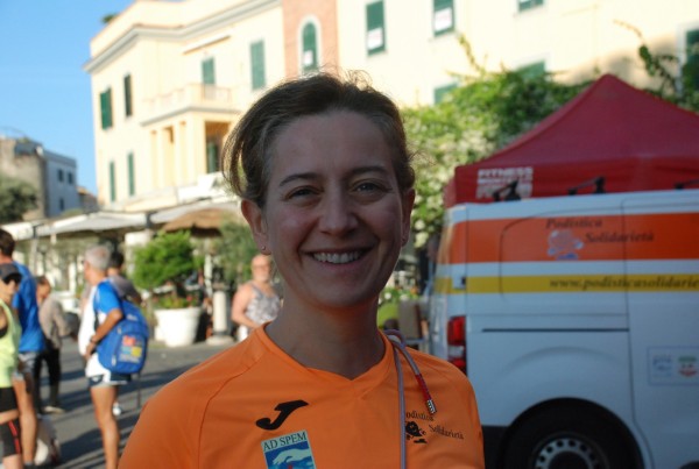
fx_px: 1168
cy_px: 234
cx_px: 350
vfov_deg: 22.7
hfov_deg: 33.3
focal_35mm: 60
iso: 1000
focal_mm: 40
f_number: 6.3
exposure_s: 1/1600
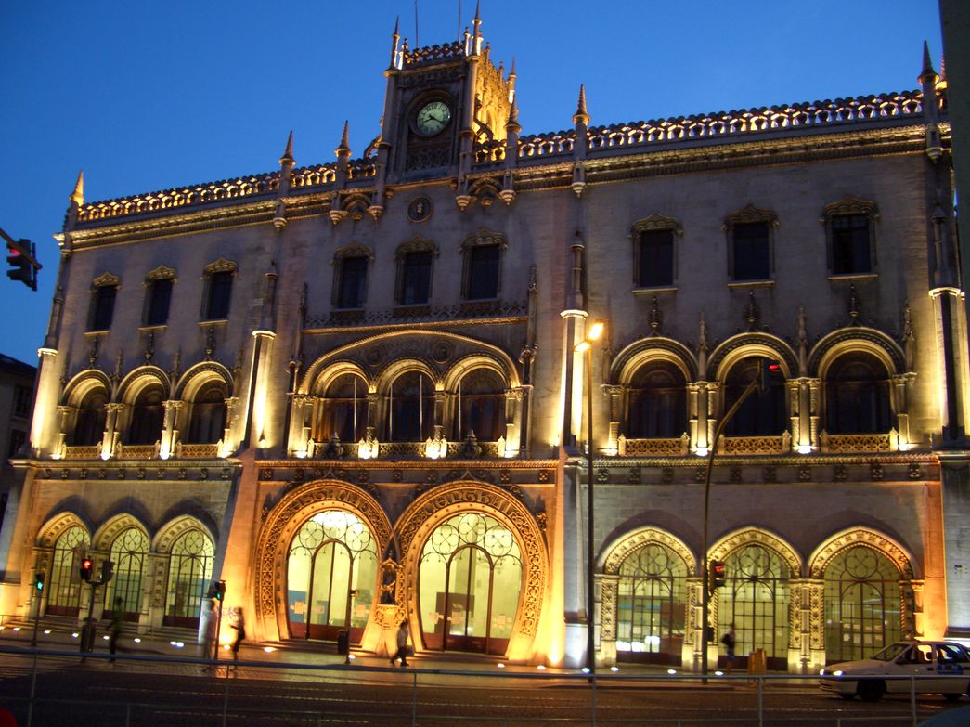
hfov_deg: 52.6
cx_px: 485
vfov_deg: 40.7
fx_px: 980
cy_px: 364
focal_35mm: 35
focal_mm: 5.8
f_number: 2.6
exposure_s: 1/8
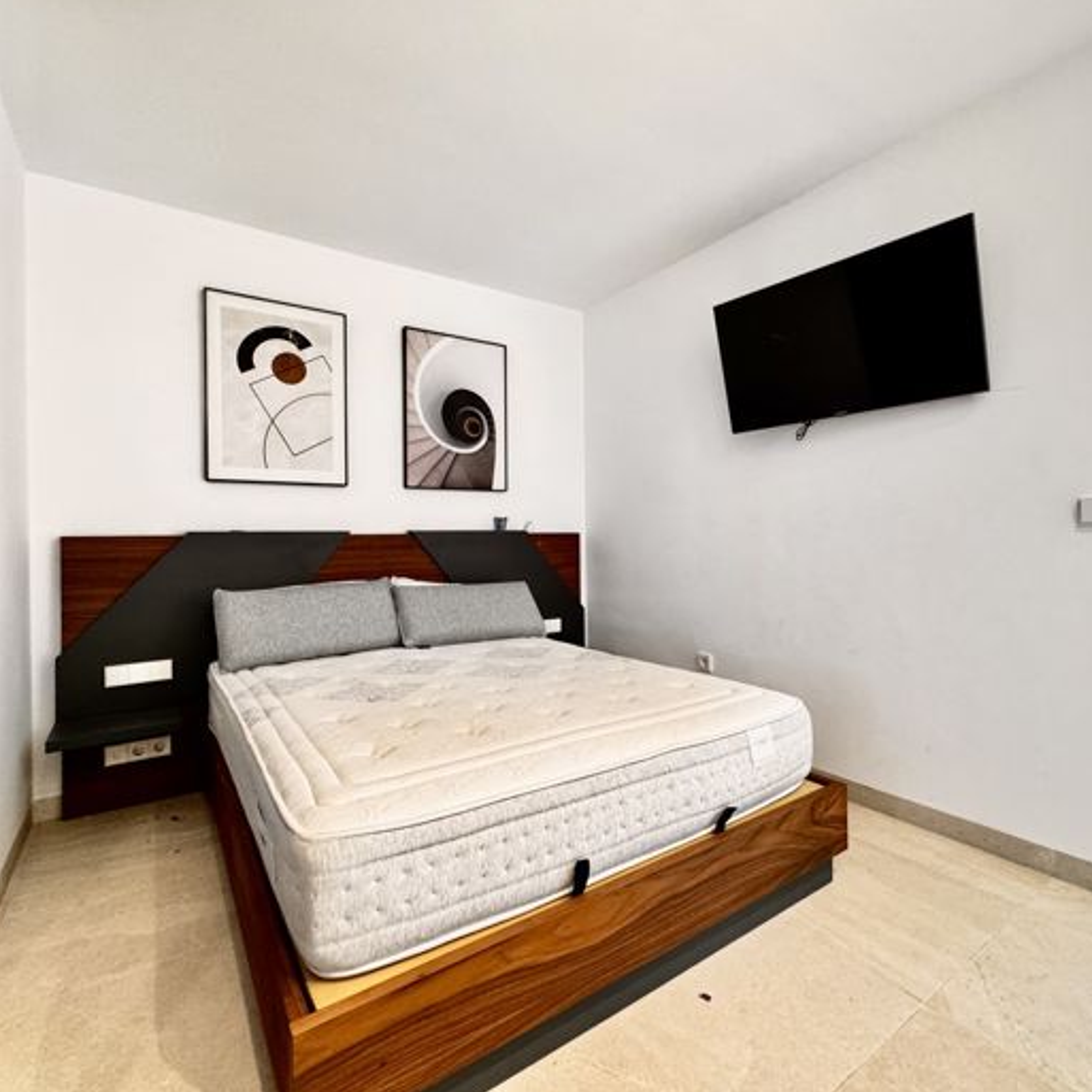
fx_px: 607
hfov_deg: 84.0
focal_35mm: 17
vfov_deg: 84.0
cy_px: 536
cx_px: 559
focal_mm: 2.22
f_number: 2.2
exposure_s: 1/60
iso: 640
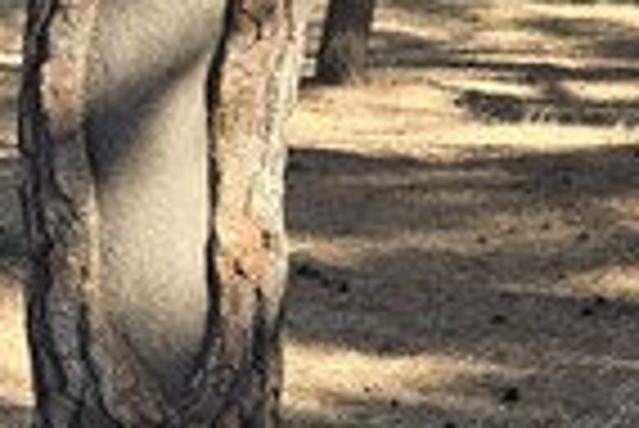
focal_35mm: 101
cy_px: 23
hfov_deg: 19.2
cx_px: -99
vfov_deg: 13.4
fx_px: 1795
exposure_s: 1/1269
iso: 80
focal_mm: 5.4
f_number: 1.8
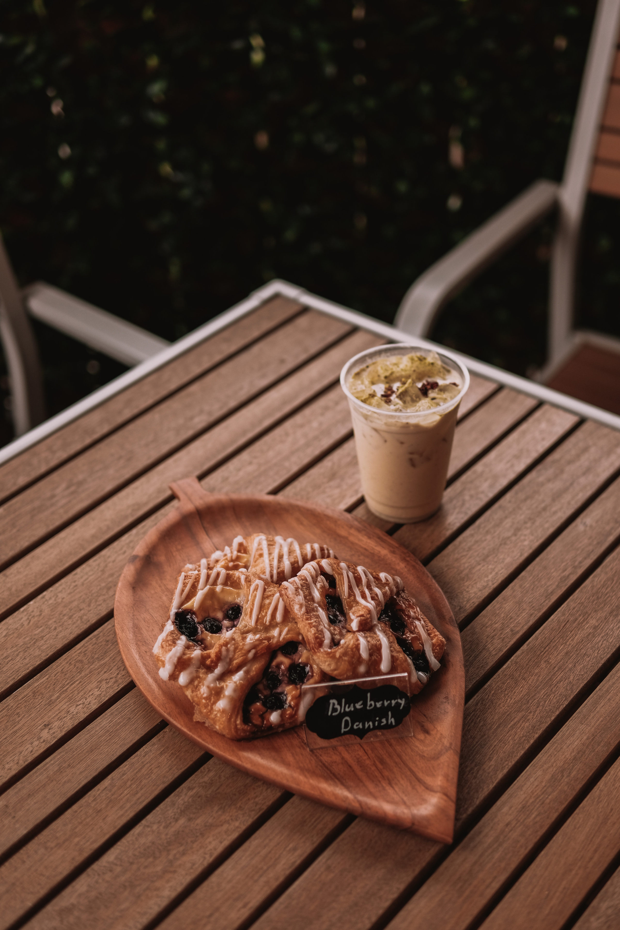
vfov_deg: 43.6
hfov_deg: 29.9
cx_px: 310
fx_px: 1162
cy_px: 465
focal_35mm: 45
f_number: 1.6
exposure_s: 1/550
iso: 160
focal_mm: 30
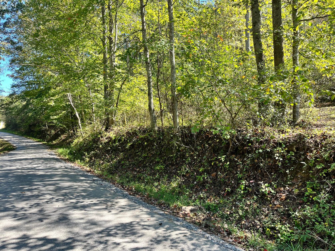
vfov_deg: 53.1
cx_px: 168
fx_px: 252
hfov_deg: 67.3
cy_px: 126
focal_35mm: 26
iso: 40
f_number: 1.6
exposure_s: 1/256
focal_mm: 5.1
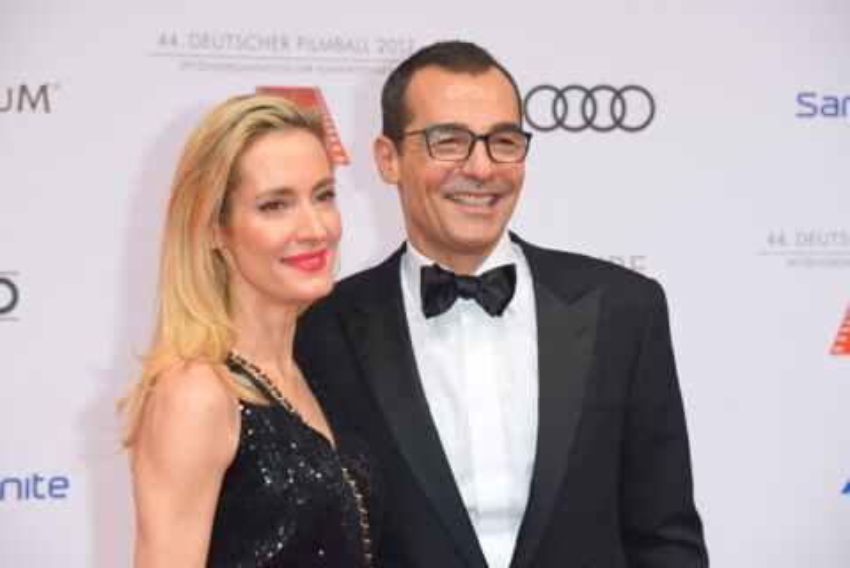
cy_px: 284
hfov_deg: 18.6
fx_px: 2599
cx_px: 425
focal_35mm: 110
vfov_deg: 12.5
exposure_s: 1/250
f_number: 5.6
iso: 500
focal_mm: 110
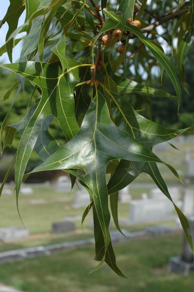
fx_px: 486
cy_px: 146
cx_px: 97
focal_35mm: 60
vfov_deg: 33.4
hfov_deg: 22.6
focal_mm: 40
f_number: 9
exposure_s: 1/200
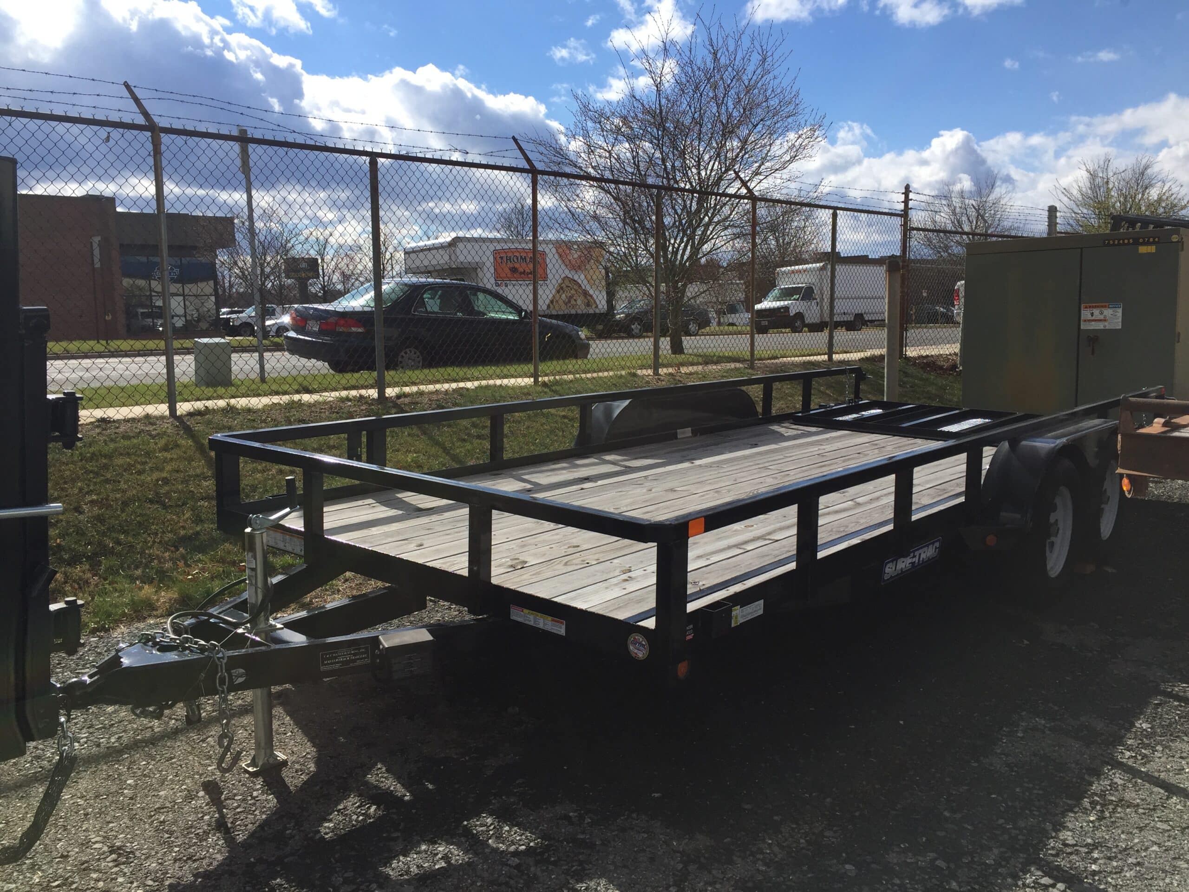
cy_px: 446
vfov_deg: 48.2
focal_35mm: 29
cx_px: 594
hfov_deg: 61.7
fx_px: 996
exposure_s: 1/2639
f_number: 2.2
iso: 32
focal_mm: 4.15
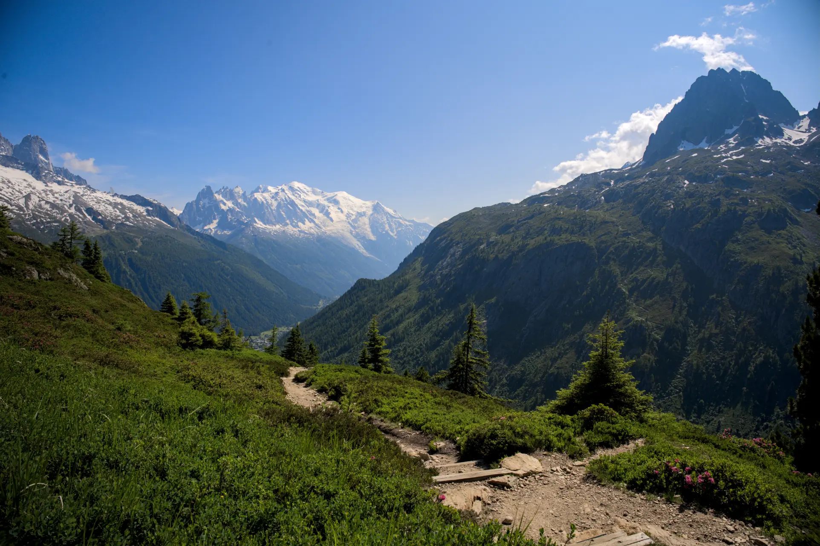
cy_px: 273
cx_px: 410
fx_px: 455
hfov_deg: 84.0
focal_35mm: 20
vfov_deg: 61.9
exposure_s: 1/200
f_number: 11
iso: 100
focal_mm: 20
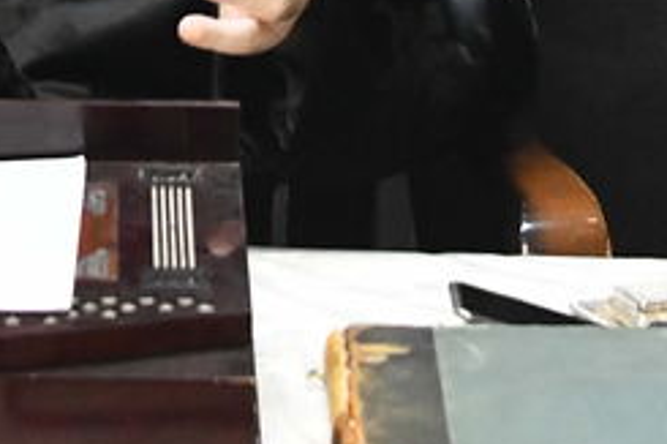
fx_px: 5925
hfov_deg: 6.4
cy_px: -775
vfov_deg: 4.2
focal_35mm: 320
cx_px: -120
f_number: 5.6
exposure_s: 1/125
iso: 3200
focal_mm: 56
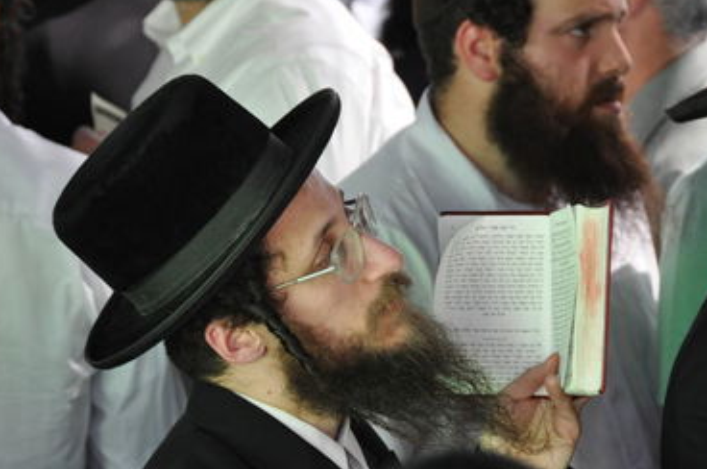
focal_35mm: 326
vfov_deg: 4.2
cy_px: 247
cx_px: 375
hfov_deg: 6.3
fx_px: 6391
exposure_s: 1/160
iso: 800
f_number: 5.6
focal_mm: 200
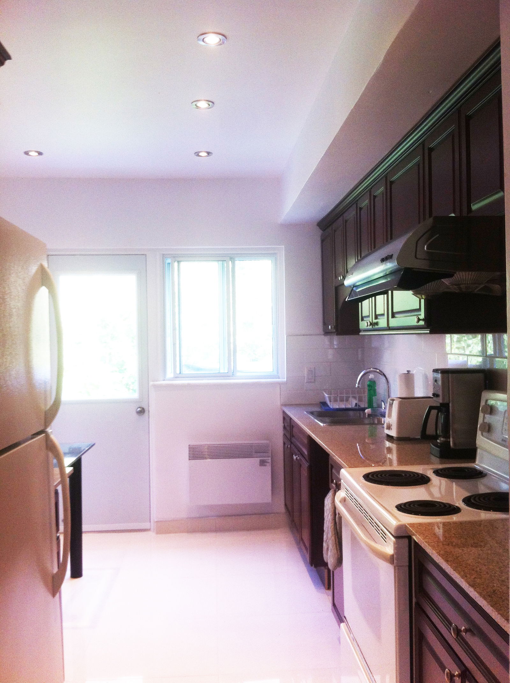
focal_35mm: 35
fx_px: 689
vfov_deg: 52.7
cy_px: 342
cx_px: 255
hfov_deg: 40.6
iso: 100
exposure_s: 1/33
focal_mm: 3.85
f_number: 2.8
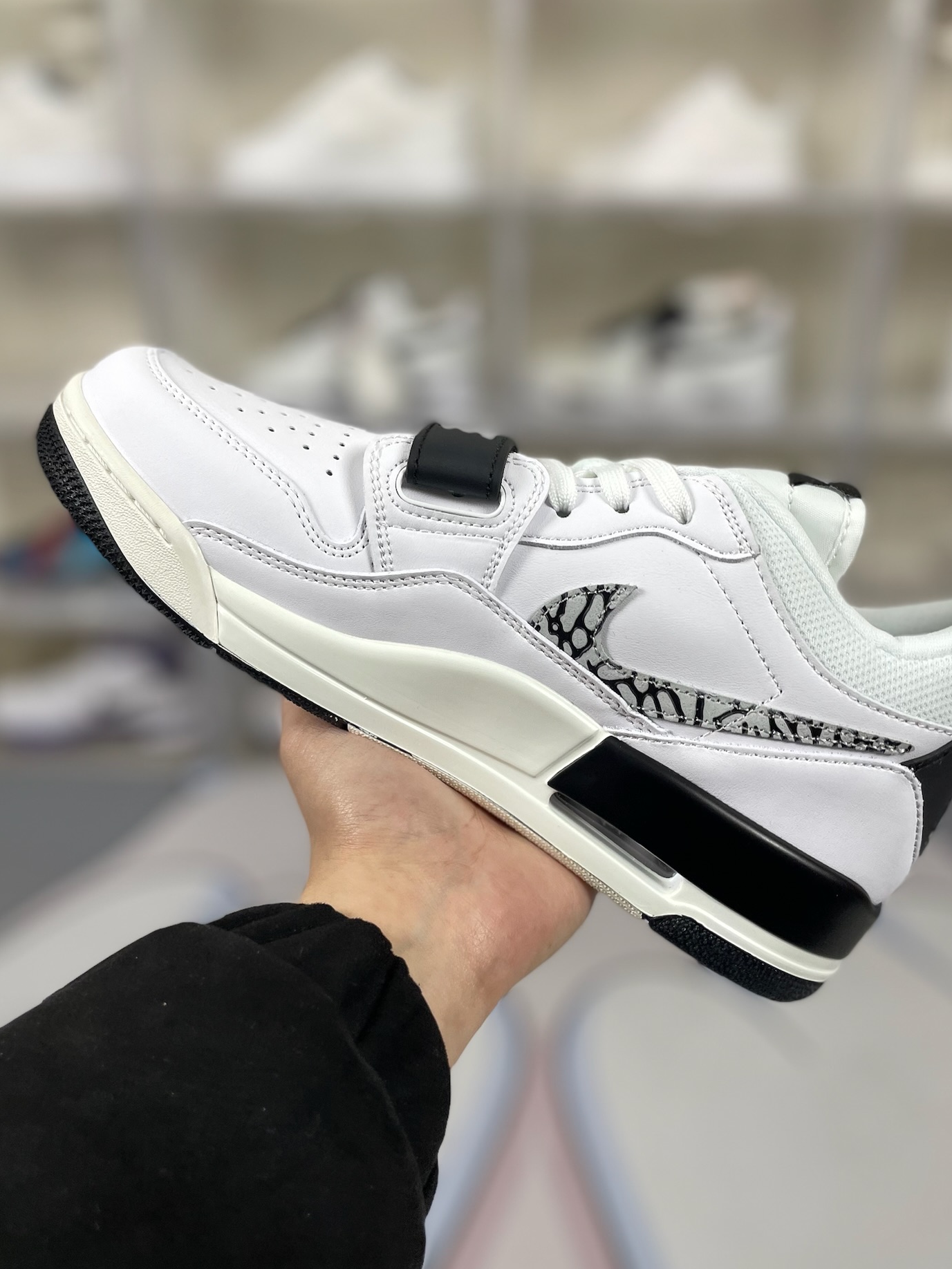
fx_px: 1063
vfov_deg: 61.6
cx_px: 519
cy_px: 661
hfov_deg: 48.2
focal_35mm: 29
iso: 50
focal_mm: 4.2
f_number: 1.6
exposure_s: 1/100
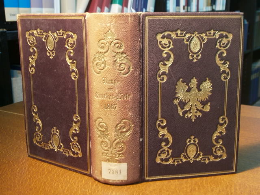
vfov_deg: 31.5
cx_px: 130
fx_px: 346
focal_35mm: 46
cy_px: 98
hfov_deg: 41.2
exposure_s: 1/2
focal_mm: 8.1
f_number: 3.8
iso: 125
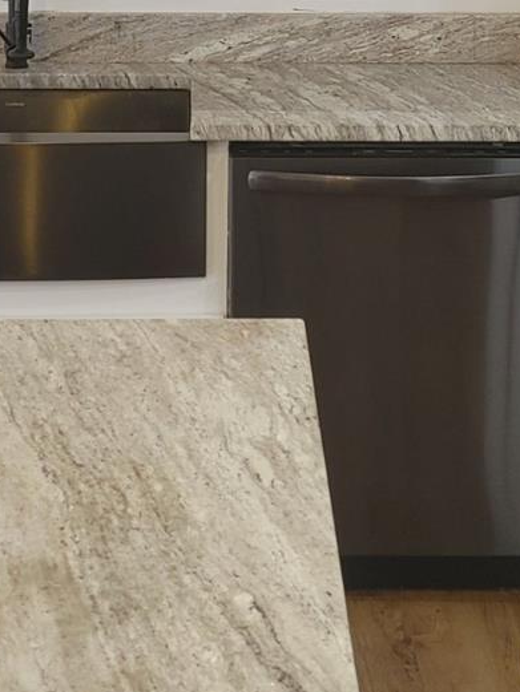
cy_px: 29
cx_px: 221
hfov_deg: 15.6
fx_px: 1902
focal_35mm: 95
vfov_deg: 20.1
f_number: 1.8
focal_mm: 5.58
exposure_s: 1/60
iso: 100
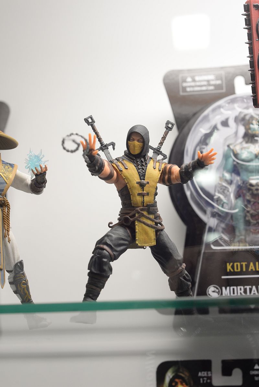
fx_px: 539
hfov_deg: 27.0
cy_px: 194
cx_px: 130
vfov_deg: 39.6
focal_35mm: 50
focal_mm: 50
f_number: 6.3
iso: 1600
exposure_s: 1/125
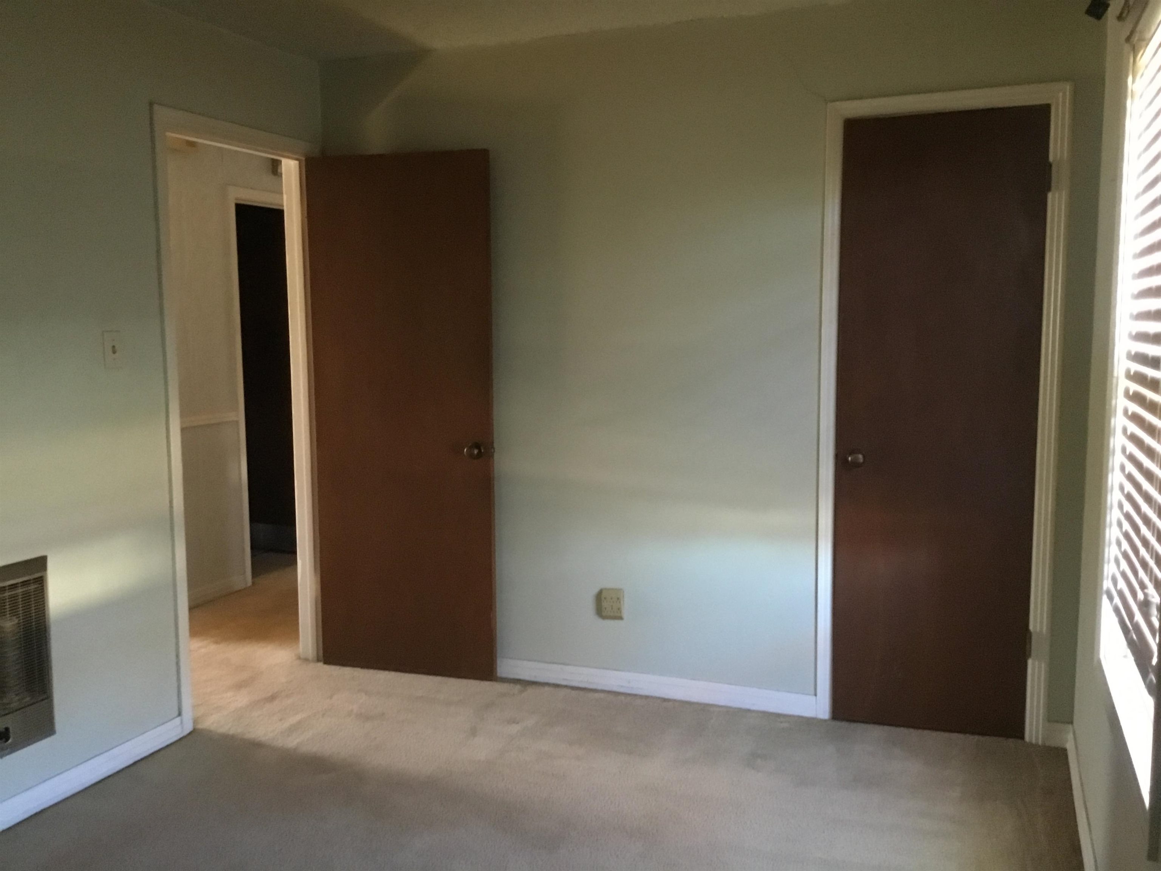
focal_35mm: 31
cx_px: 580
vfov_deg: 45.4
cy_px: 436
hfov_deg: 58.4
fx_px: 1040
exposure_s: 1/15
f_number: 2.4
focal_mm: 3.3
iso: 640
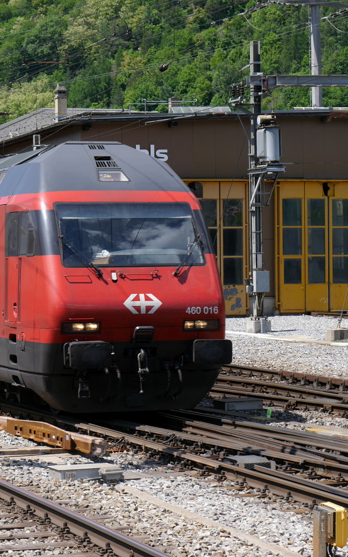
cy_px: 278
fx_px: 1806
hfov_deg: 11.0
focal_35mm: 119
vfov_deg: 17.5
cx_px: 98
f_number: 8
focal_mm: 42
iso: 160
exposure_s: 1/250
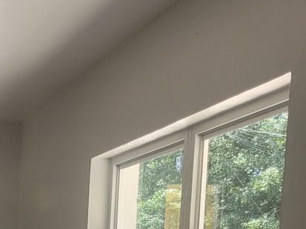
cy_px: 385
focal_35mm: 100
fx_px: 884
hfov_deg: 16.6
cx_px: -233
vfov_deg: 13.6
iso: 40
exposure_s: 1/239
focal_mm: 5.4
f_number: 1.8
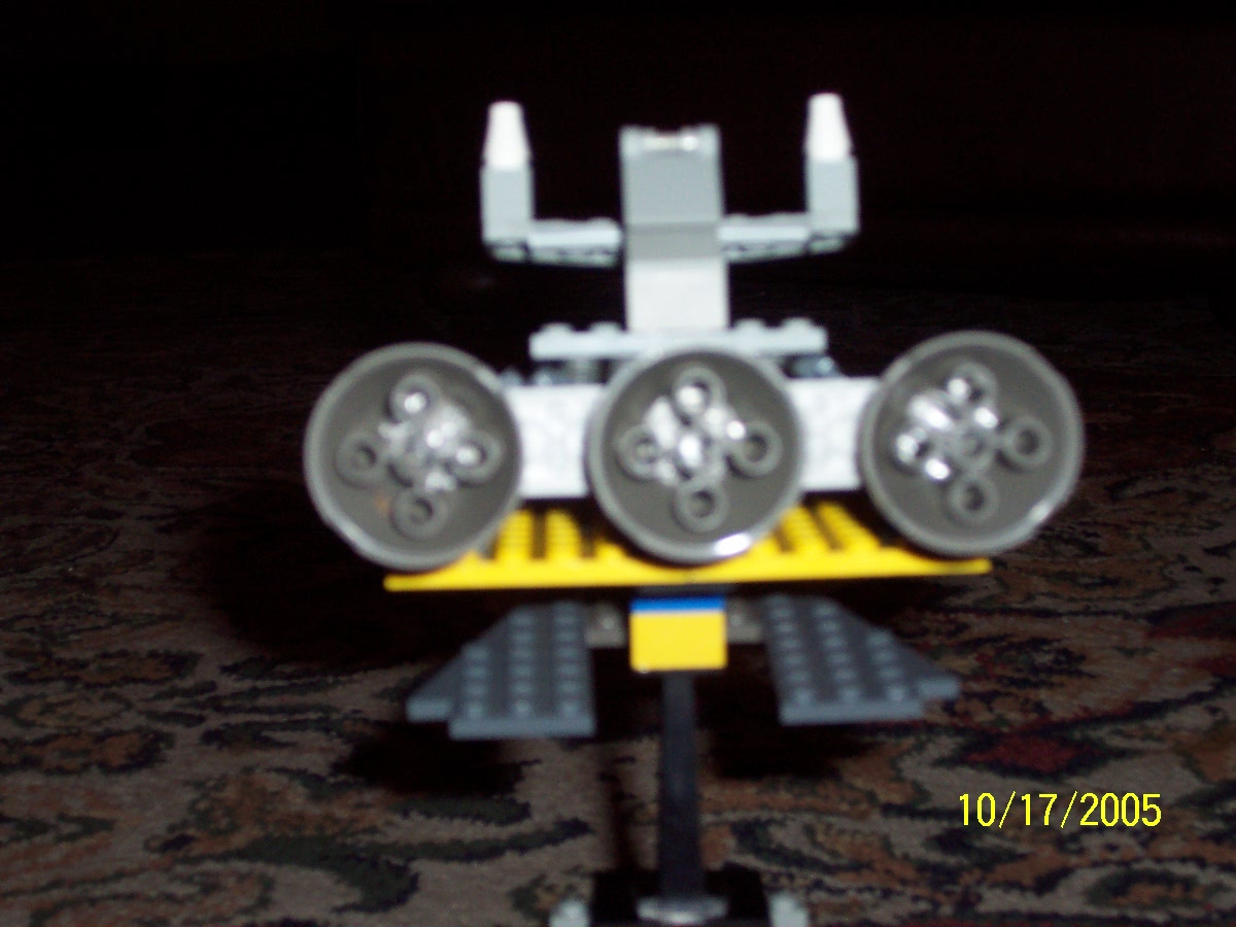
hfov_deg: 27.4
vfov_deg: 20.7
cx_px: 618
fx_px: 2535
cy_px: 464
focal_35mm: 71
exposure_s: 1/90
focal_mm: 10.8
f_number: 4
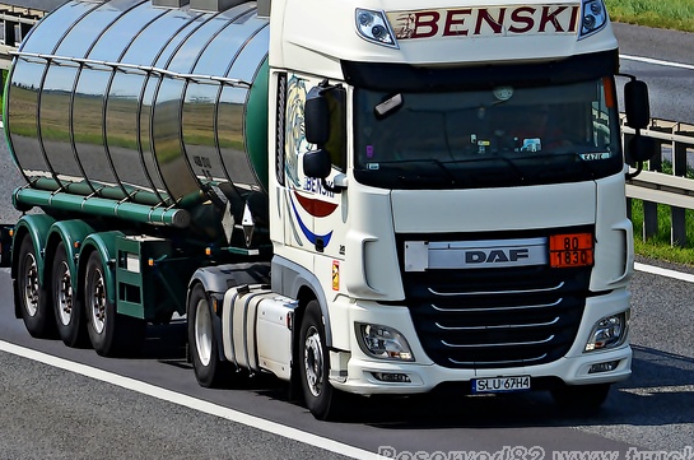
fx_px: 9311
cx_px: 339
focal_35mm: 484
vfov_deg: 2.8
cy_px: 162
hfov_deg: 4.3
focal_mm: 220
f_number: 8
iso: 200
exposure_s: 1/800
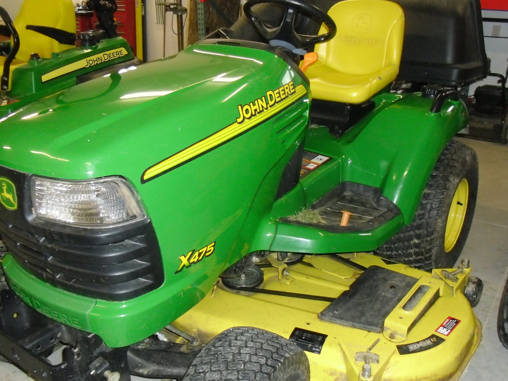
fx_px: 528
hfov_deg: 51.3
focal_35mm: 36
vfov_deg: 39.6
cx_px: 281
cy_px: 212
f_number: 3.2
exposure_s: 1/60
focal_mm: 4.9
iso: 400
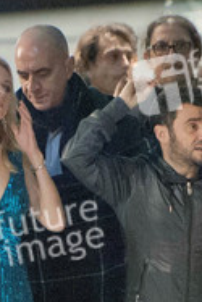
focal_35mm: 427
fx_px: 3587
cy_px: 320
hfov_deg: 3.2
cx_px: 69
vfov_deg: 4.8
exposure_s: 1/200
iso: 2500
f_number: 2.8
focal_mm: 200
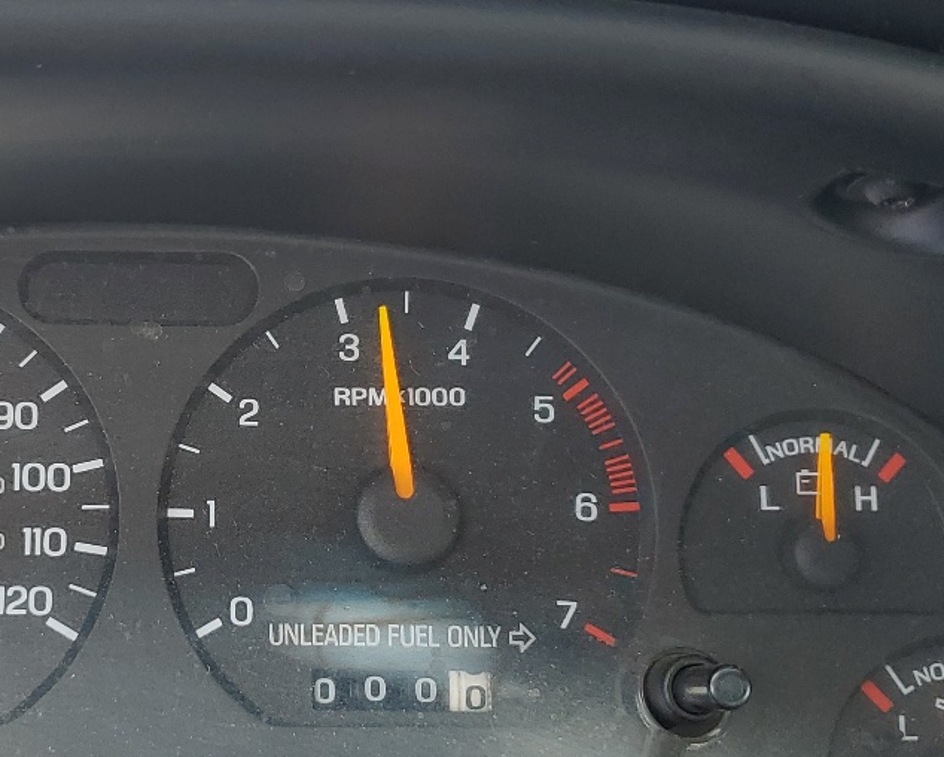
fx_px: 1789
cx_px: 171
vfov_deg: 23.8
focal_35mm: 64
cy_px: 480
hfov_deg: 28.8
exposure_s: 1/270
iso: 50
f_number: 1.5
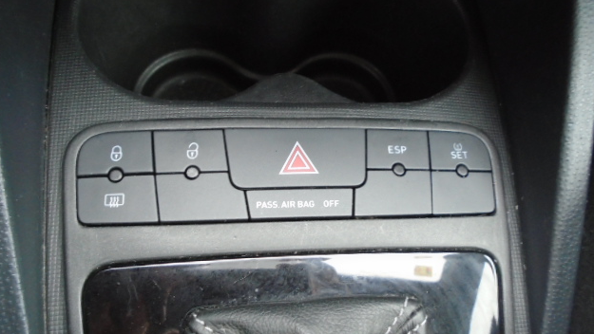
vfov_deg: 40.2
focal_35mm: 29
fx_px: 457
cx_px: 297
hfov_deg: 66.1
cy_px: 179
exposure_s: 1/30
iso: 250
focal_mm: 4.6
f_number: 3.2
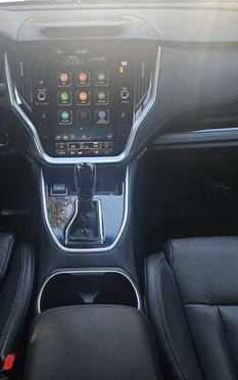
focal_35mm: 33
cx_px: 86
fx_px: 342
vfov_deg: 58.1
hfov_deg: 38.1
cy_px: 190
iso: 250
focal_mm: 5.4
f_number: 1.8
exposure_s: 1/180
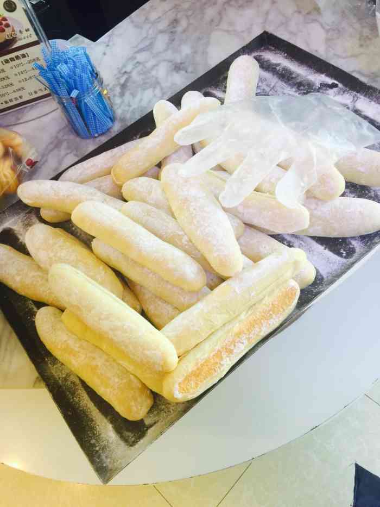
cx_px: 190
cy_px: 254
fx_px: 424
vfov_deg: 61.7
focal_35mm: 29
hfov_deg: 48.2
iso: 40
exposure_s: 1/33
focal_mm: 4.15
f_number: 2.2
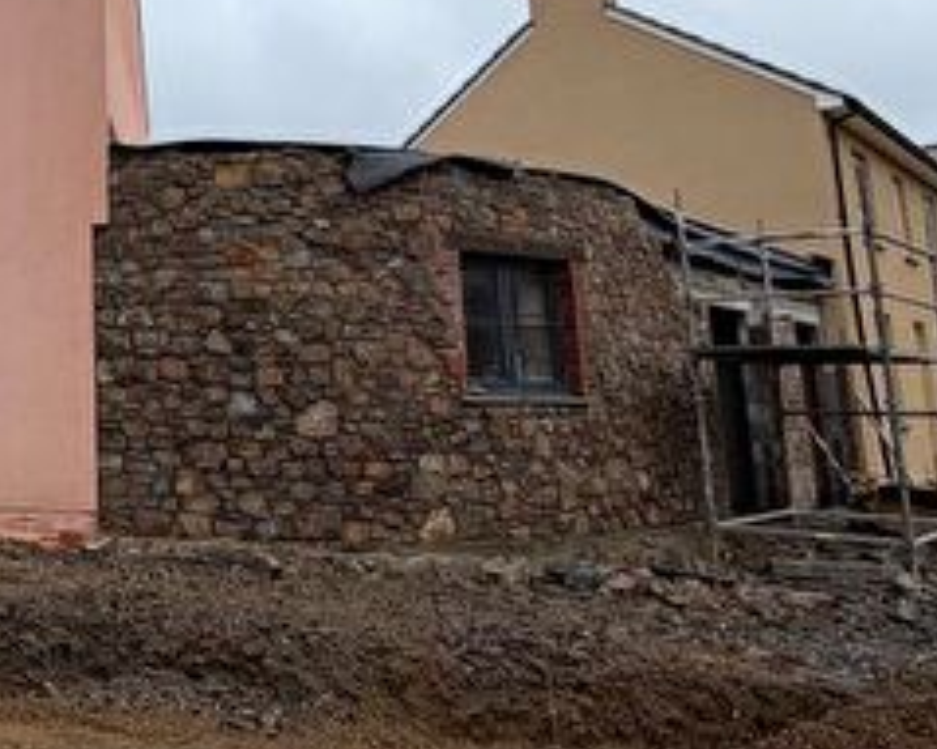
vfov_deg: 36.7
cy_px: 214
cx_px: -106
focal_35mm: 40
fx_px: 1109
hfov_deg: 37.8
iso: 64
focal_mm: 2.22
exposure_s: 1/439
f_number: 2.2
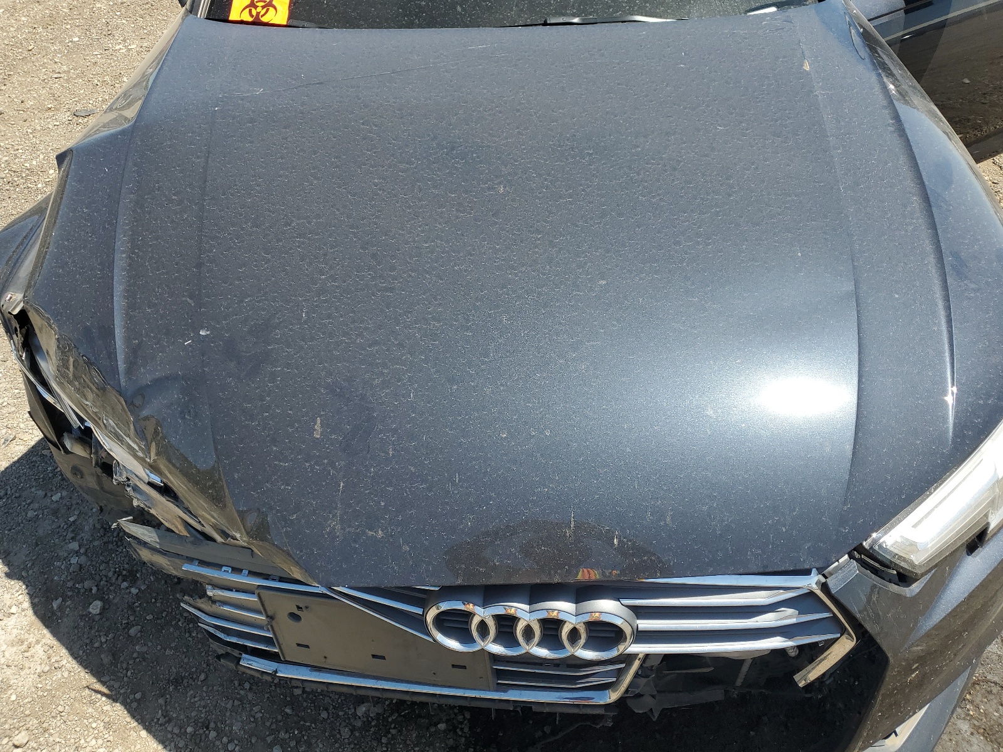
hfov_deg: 67.3
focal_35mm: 26
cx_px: 502
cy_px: 376
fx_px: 753
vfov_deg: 53.1
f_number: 1.5
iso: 50
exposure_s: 1/2000
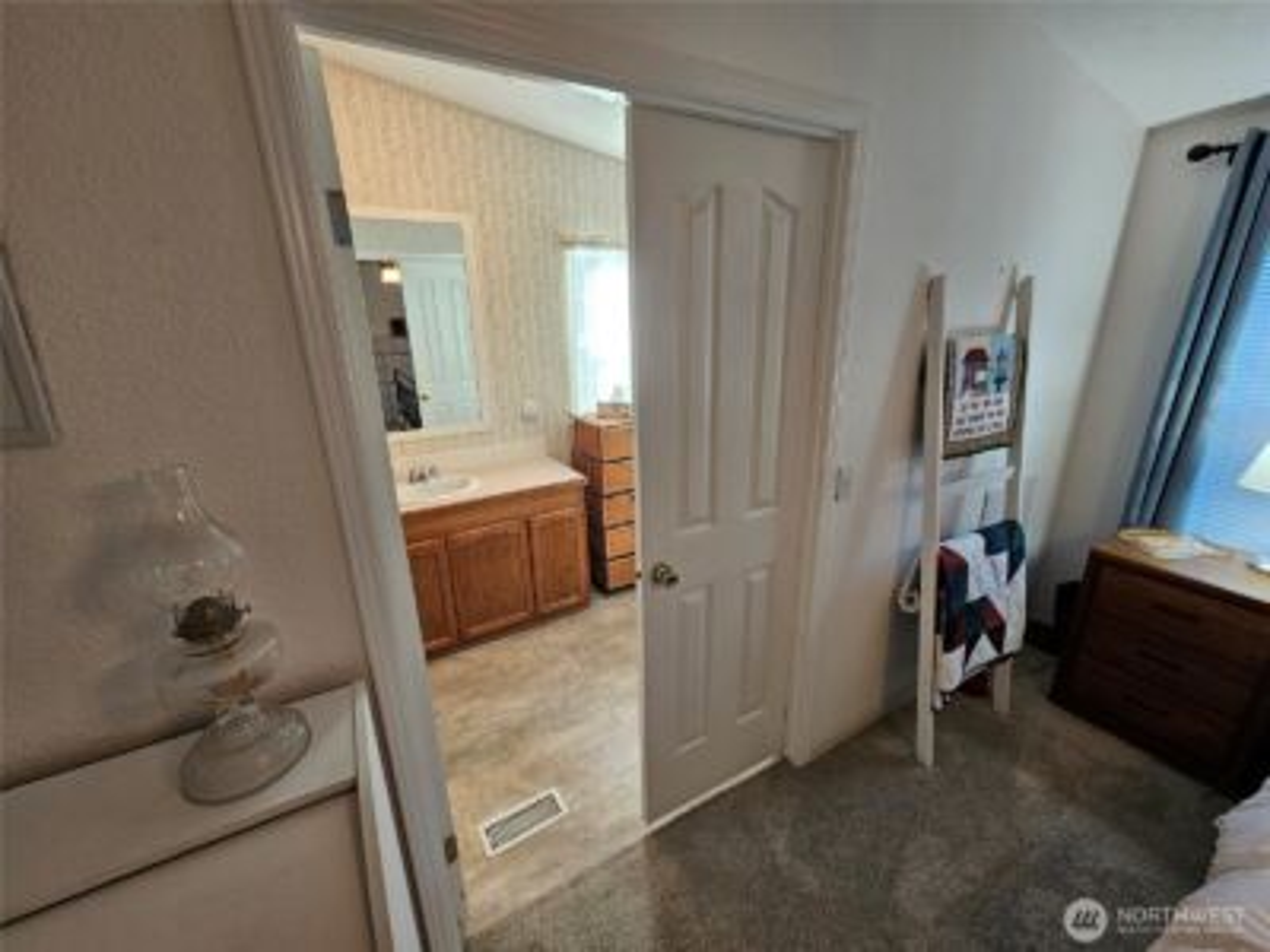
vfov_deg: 89.9
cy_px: 476
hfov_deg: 106.2
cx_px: 635
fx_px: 477
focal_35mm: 13
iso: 100
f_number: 2.2
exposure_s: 1/60
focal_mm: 2.2
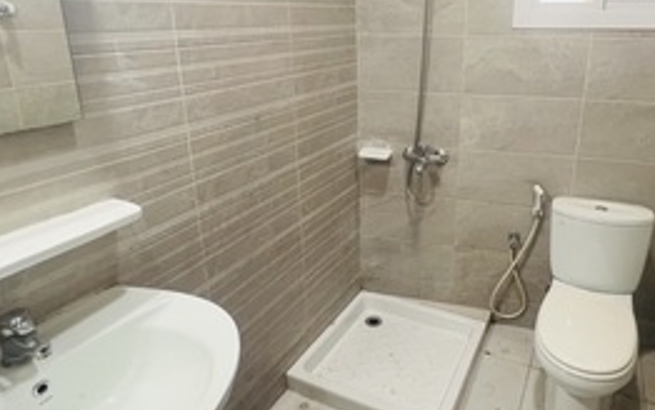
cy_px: 154
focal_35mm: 24
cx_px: 384
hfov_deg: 74.2
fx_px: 429
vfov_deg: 50.6
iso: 64
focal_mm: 1.57
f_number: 1.8
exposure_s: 1/25
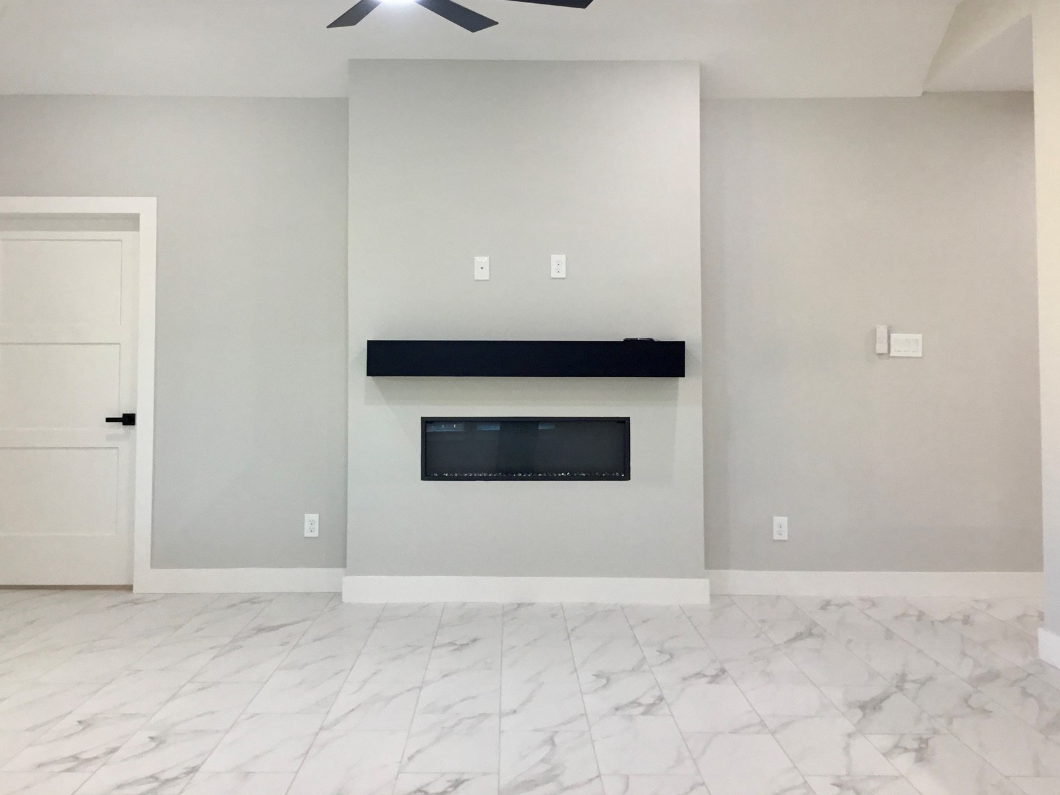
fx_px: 1164
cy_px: 312
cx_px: 499
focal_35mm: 38
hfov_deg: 49.0
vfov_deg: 37.5
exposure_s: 1/30
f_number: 2.4
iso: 40
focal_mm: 3.3
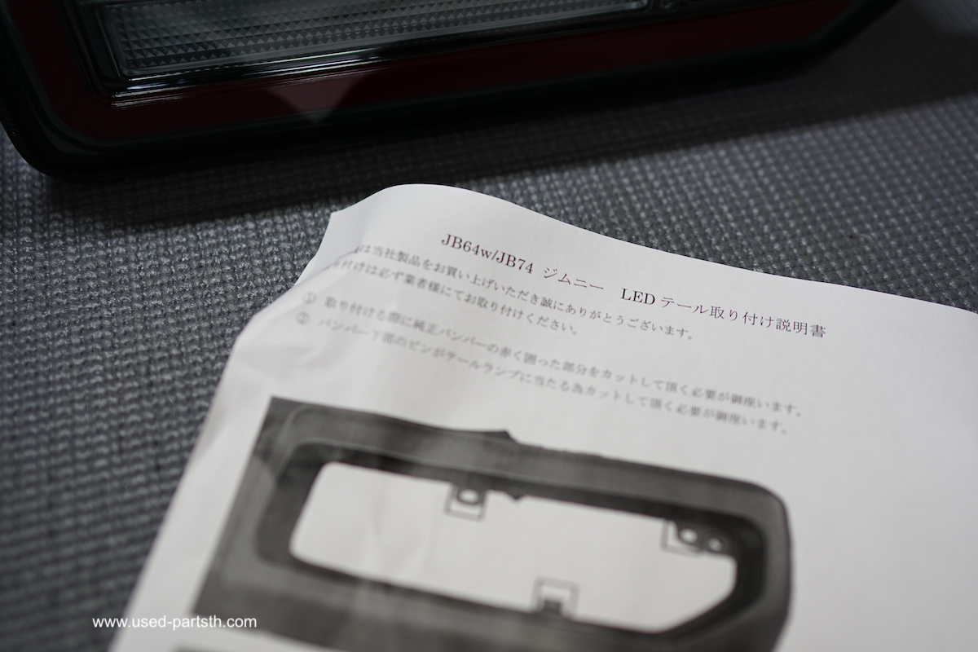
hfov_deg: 54.4
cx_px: 489
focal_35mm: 35
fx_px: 951
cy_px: 326
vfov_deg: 37.9
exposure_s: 1/60
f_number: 2
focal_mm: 35
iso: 400
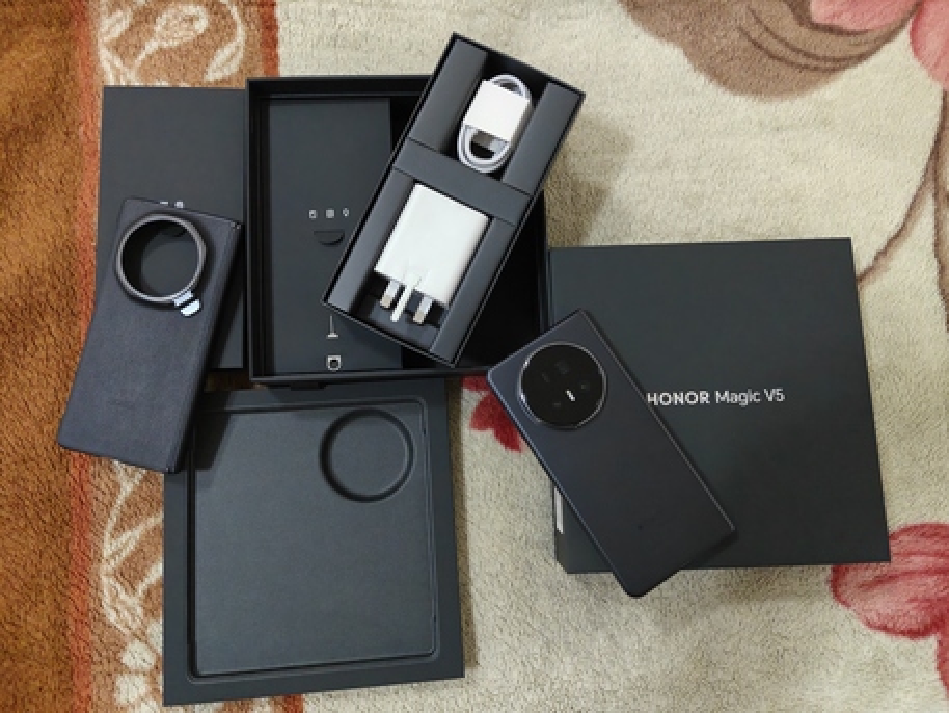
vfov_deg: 58.9
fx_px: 631
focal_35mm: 23
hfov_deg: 73.9
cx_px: 474
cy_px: 356
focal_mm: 6.06
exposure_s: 1/120
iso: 1600
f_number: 1.6
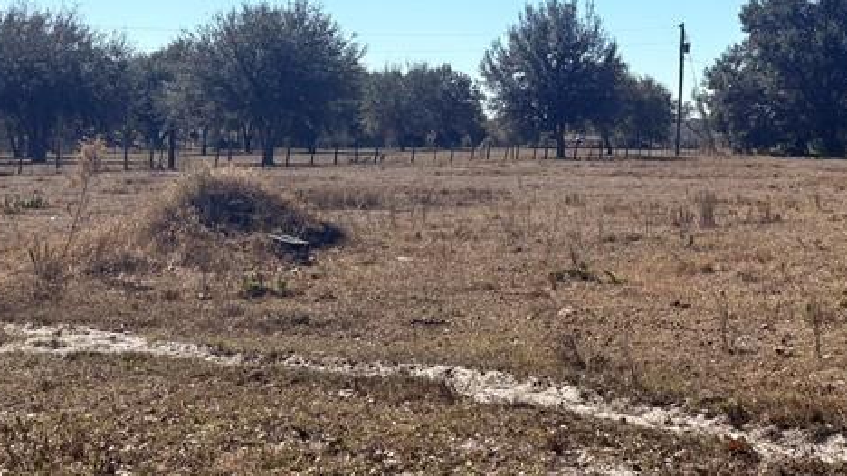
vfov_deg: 19.1
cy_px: 72
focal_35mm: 62
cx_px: 700
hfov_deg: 32.7
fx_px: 1392
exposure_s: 1/4329
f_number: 1.6
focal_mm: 5.96
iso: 50
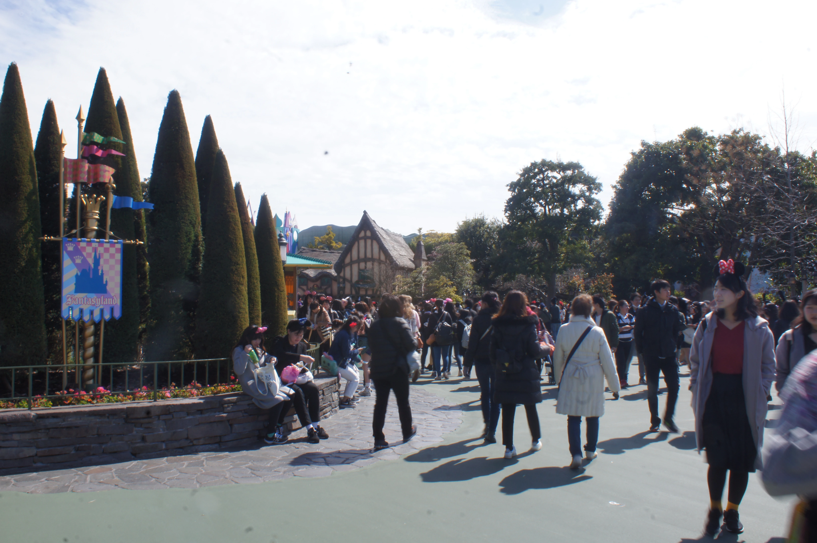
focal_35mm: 30
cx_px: 408
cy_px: 272
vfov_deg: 43.5
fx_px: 680
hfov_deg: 62.0
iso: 100
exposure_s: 1/25
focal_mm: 20
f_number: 25
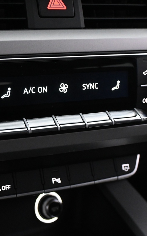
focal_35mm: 67
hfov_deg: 19.4
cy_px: 94
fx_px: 427
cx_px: 30
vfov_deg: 30.8
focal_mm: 21.5
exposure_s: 1/30
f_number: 4
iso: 2200
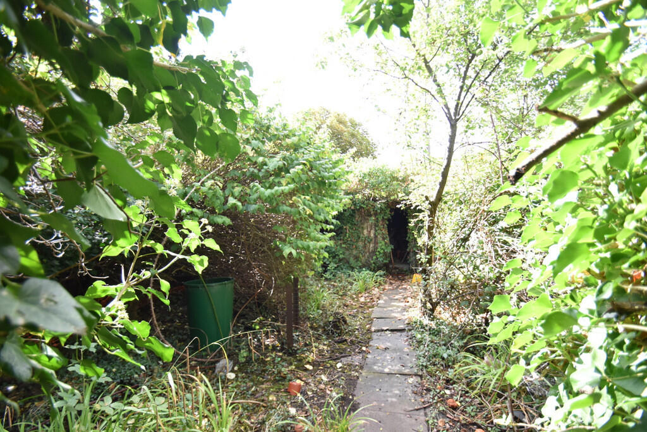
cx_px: 324
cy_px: 216
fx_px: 270
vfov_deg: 77.3
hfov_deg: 100.4
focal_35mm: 15
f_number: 3.5
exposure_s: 1/250
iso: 400
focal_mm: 10
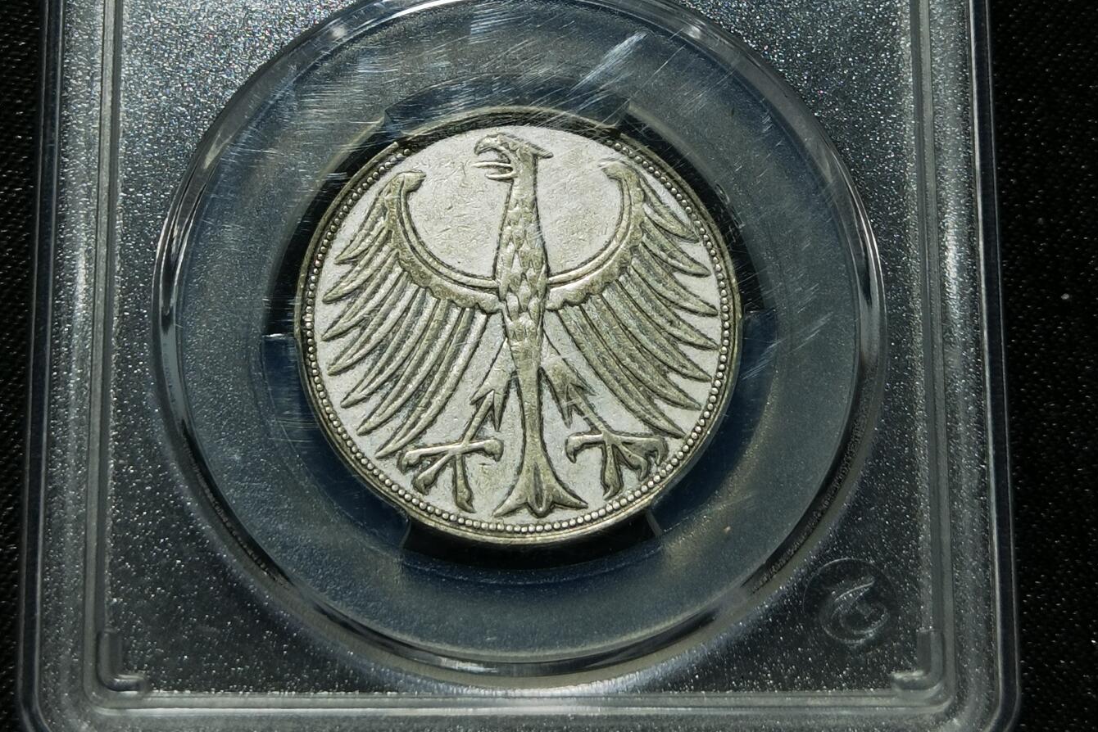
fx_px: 2684
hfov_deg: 23.1
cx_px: 552
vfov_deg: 15.4
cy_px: 146
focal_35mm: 88
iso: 50
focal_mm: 6.67
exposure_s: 1/107
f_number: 1.9
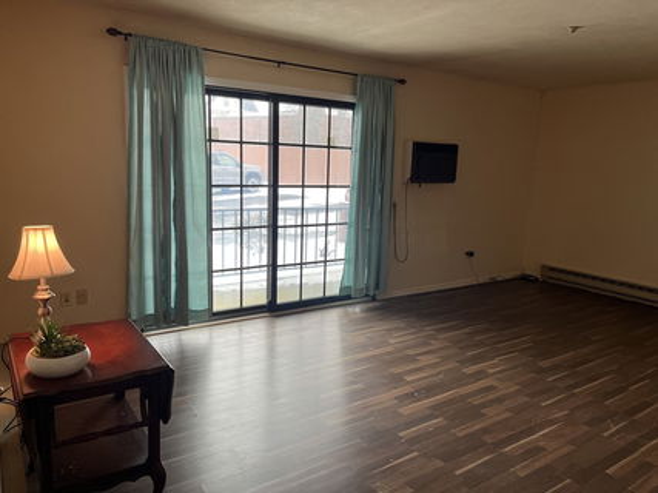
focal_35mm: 26
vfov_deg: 53.0
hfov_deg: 67.3
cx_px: 329
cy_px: 246
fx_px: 494
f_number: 1.6
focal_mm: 5.1
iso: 100
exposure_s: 1/120
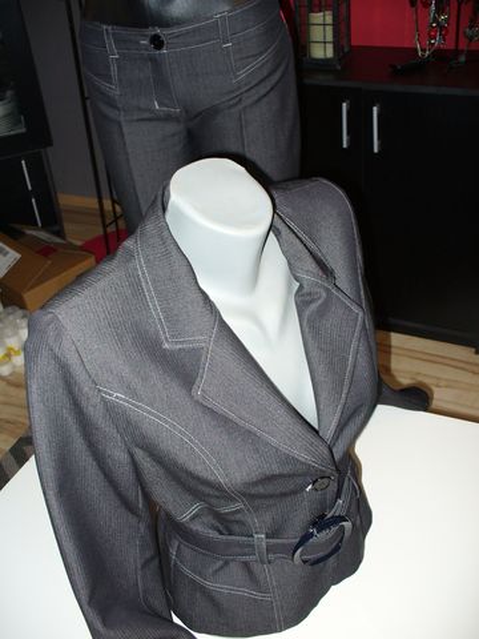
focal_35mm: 37
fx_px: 683
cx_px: 240
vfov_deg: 50.1
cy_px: 320
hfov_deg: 38.7
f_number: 2.8
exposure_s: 1/30
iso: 100
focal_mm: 6.1
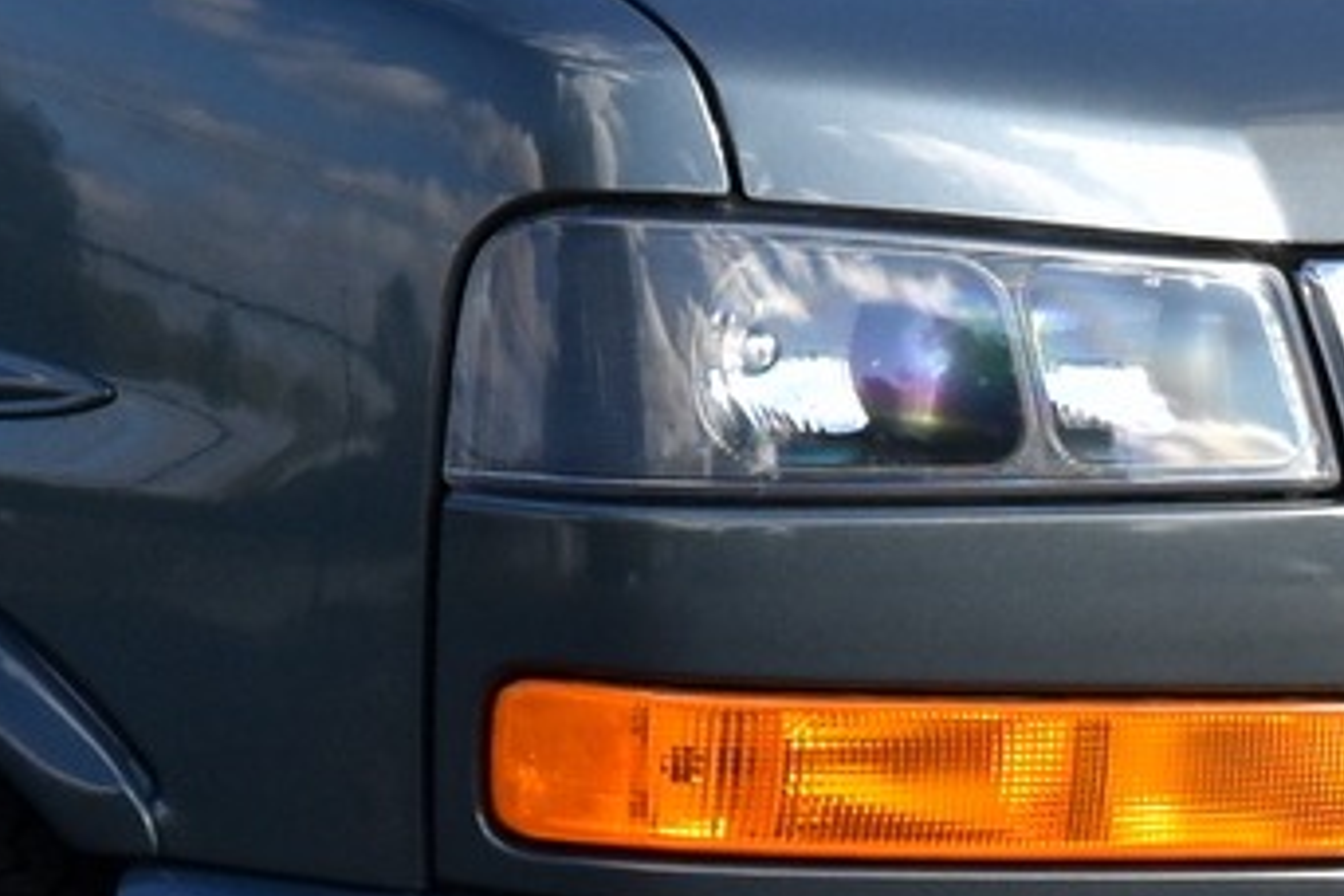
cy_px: 81
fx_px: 11005
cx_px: -629
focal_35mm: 295
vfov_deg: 4.7
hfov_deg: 6.9
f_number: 6.3
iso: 400
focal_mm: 35
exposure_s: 1/160
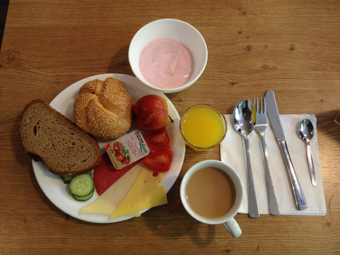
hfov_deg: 52.6
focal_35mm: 35
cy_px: 128
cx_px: 170
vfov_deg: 40.7
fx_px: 344
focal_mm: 4.28
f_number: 2.4
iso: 50
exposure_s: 1/20
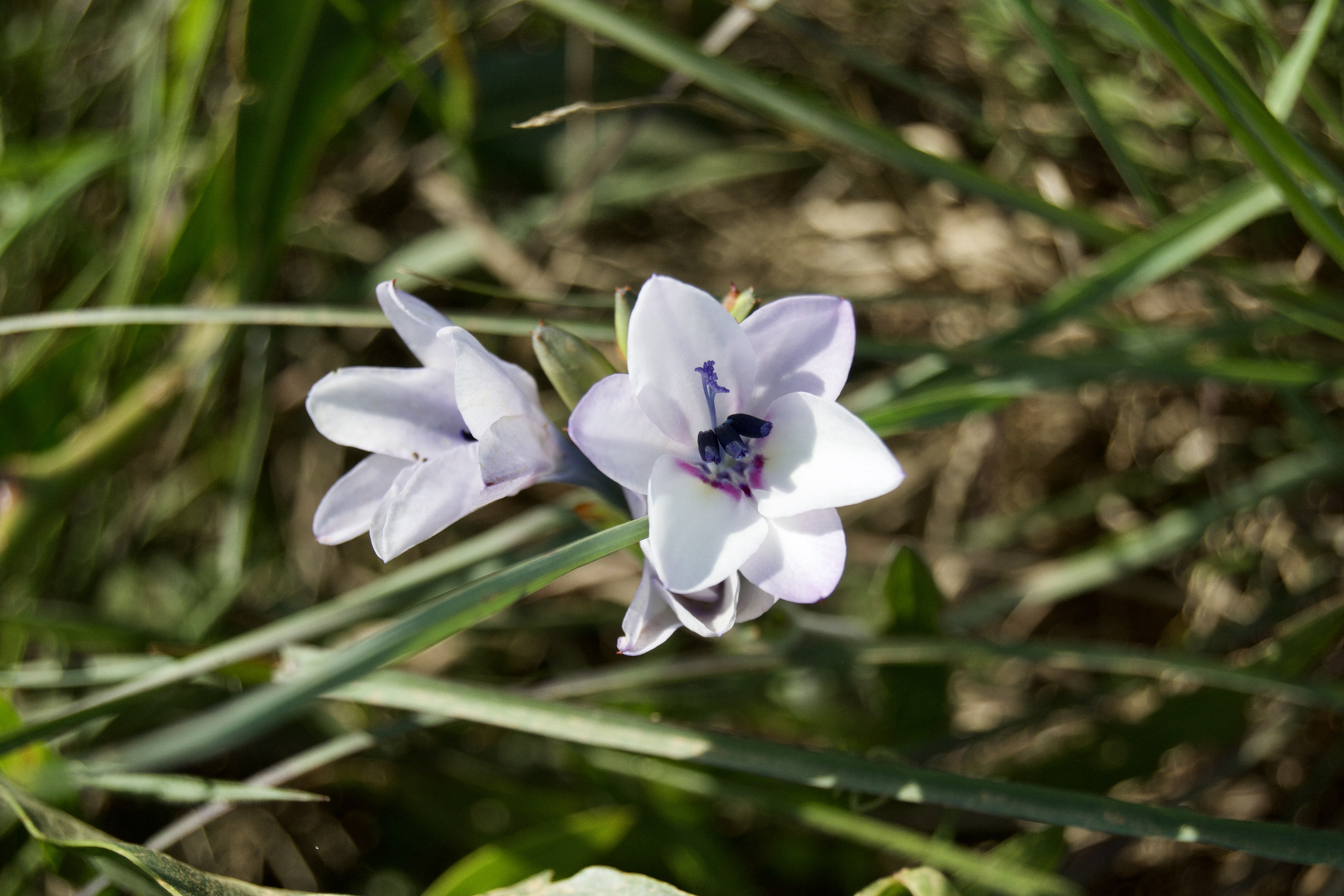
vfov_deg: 16.6
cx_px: 672
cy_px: 448
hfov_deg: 24.6
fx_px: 3080
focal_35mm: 82
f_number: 6.3
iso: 400
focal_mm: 55
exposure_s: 1/1600
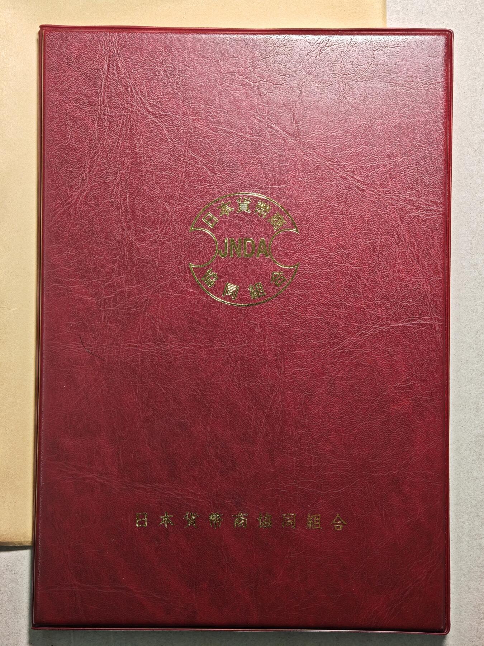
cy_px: 323
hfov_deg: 24.4
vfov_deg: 32.2
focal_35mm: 60
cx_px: 242
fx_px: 1119
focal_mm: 9
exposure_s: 1/102
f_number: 2
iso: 500
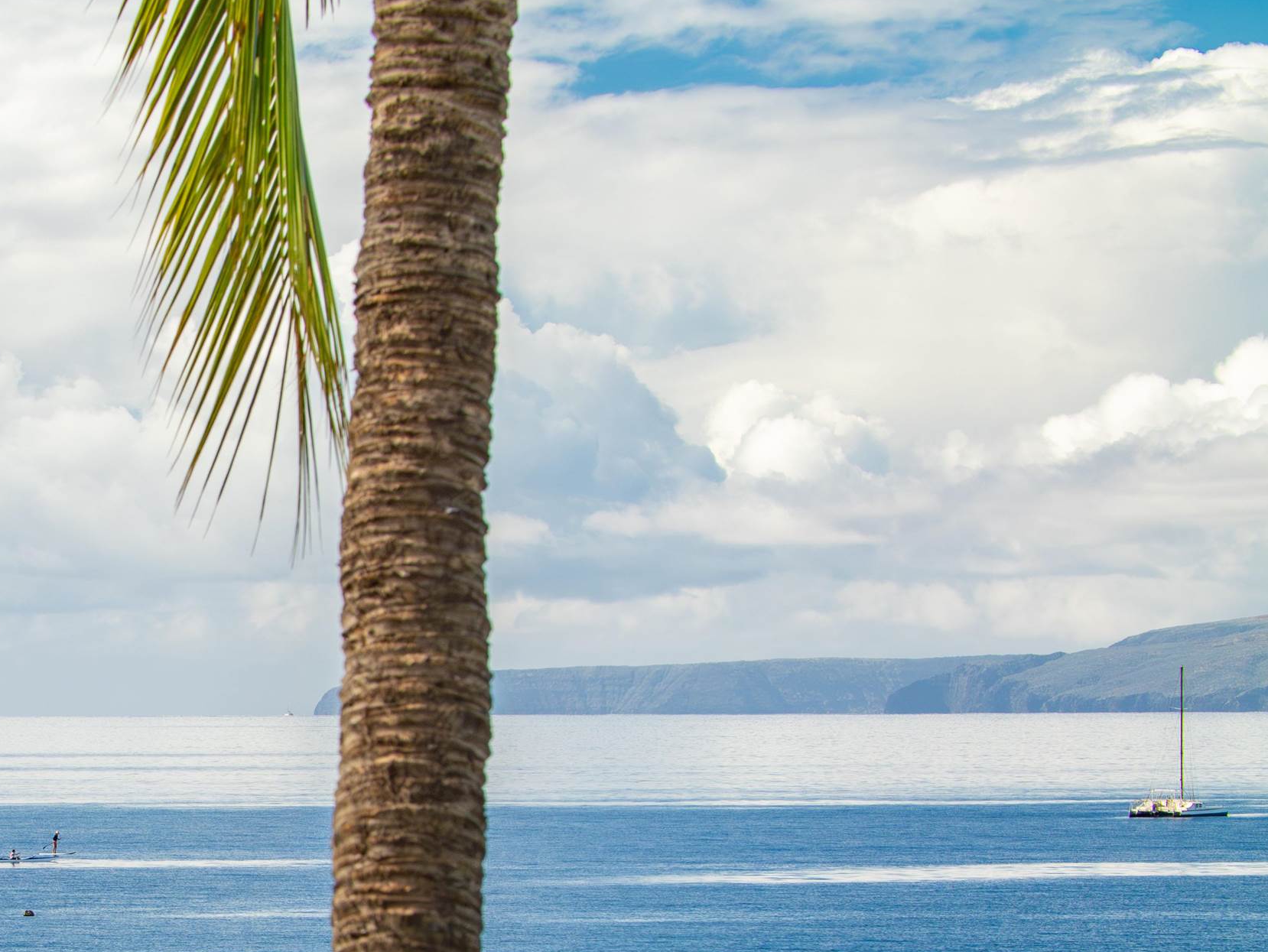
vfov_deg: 6.0
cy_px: 861
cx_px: 133
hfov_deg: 8.0
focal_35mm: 248
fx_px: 9088
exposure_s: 1/250
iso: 500
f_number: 8
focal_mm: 67
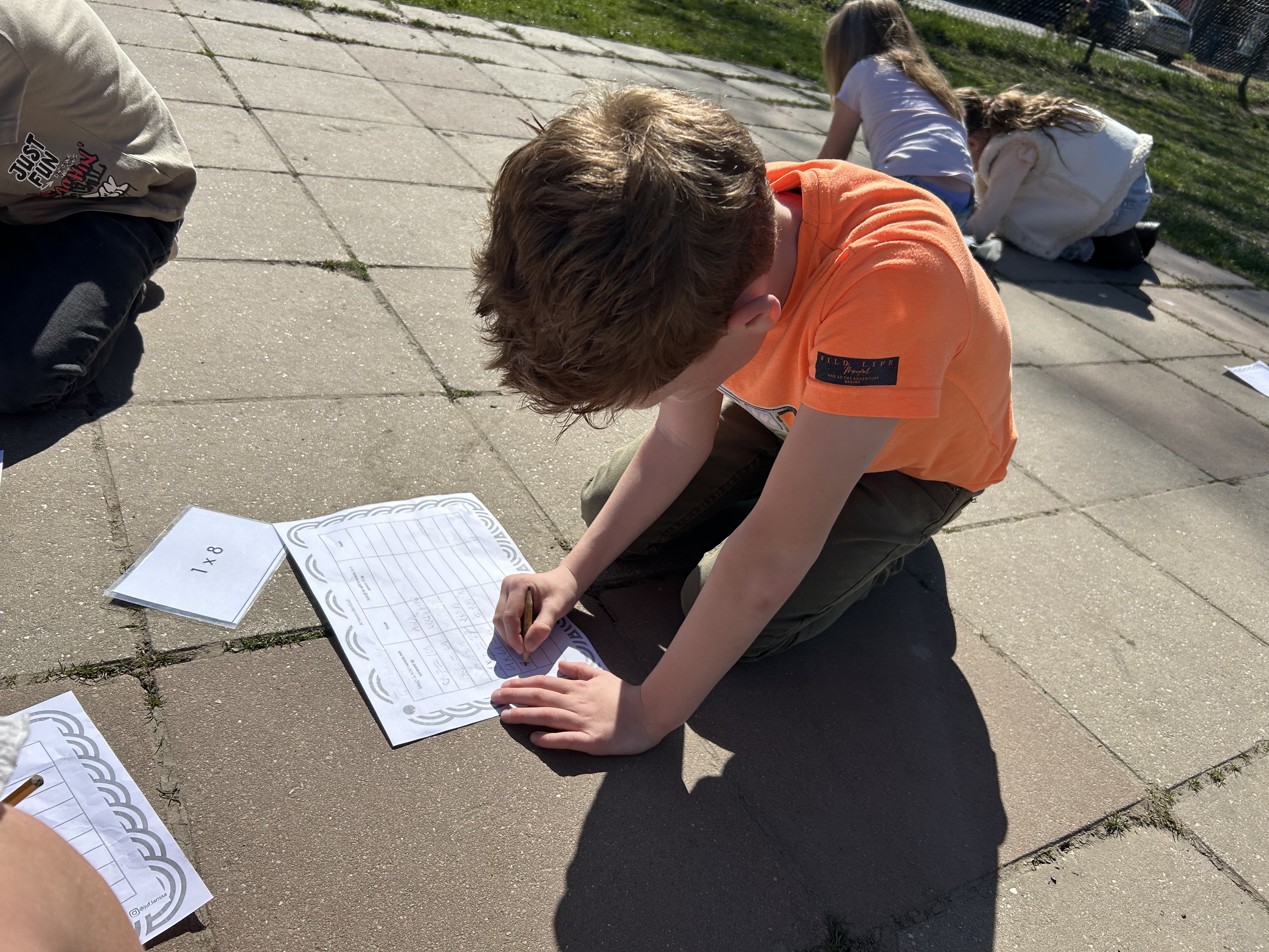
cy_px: 476
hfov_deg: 67.3
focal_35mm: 26
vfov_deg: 53.1
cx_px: 634
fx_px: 953
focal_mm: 5.7
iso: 50
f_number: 1.5
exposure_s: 1/5587
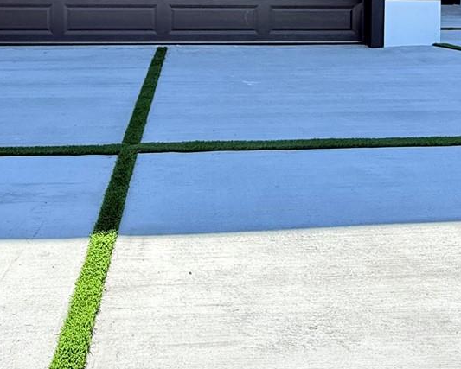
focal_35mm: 41
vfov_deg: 32.1
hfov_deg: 44.7
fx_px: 560
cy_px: -40
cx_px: 254
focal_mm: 2.22
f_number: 2.2
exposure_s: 1/602
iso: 64
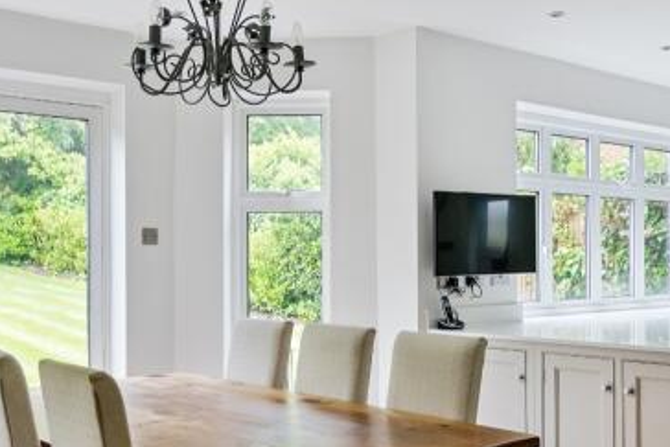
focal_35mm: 45
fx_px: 838
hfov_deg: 43.3
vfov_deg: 29.7
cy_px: 287
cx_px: 409
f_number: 4
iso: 640
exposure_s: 1/15
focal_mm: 16
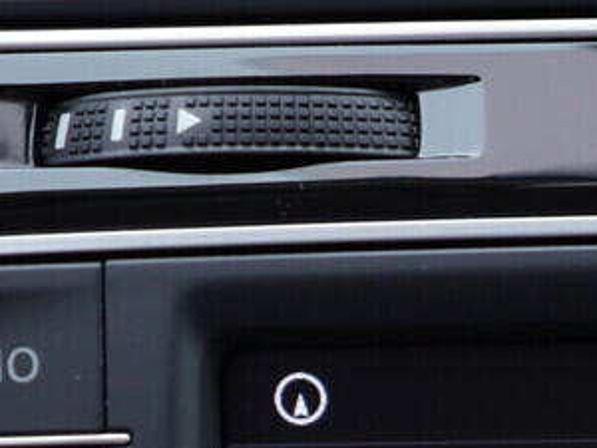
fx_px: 2863
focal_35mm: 166
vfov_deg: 8.5
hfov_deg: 11.2
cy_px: 860
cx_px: 1003
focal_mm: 24
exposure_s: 1/40
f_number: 2.8
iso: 200
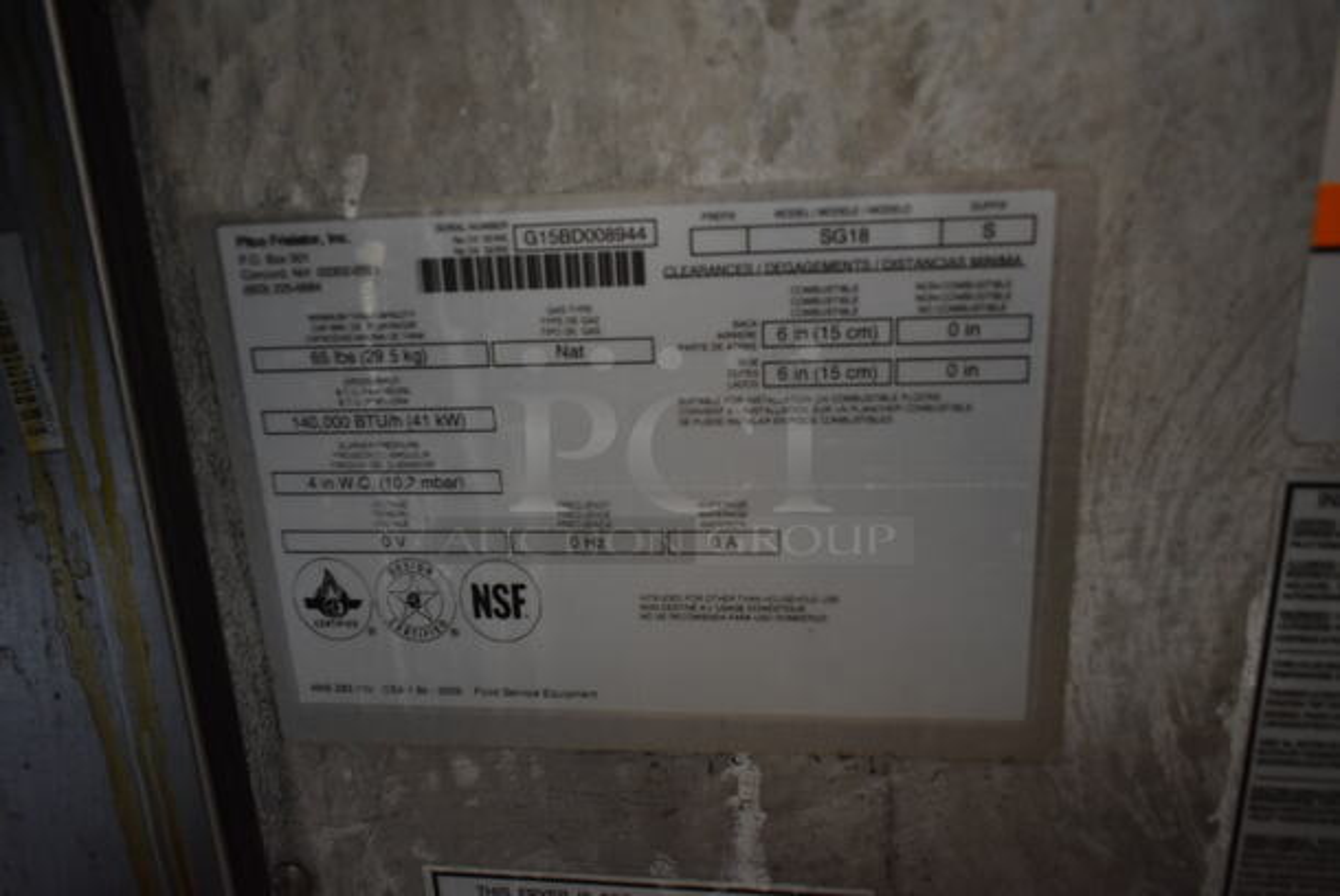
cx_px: 670
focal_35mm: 27
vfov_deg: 48.0
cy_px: 448
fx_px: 1006
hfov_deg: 67.3
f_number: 3.5
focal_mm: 18
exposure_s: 1/30
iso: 1100
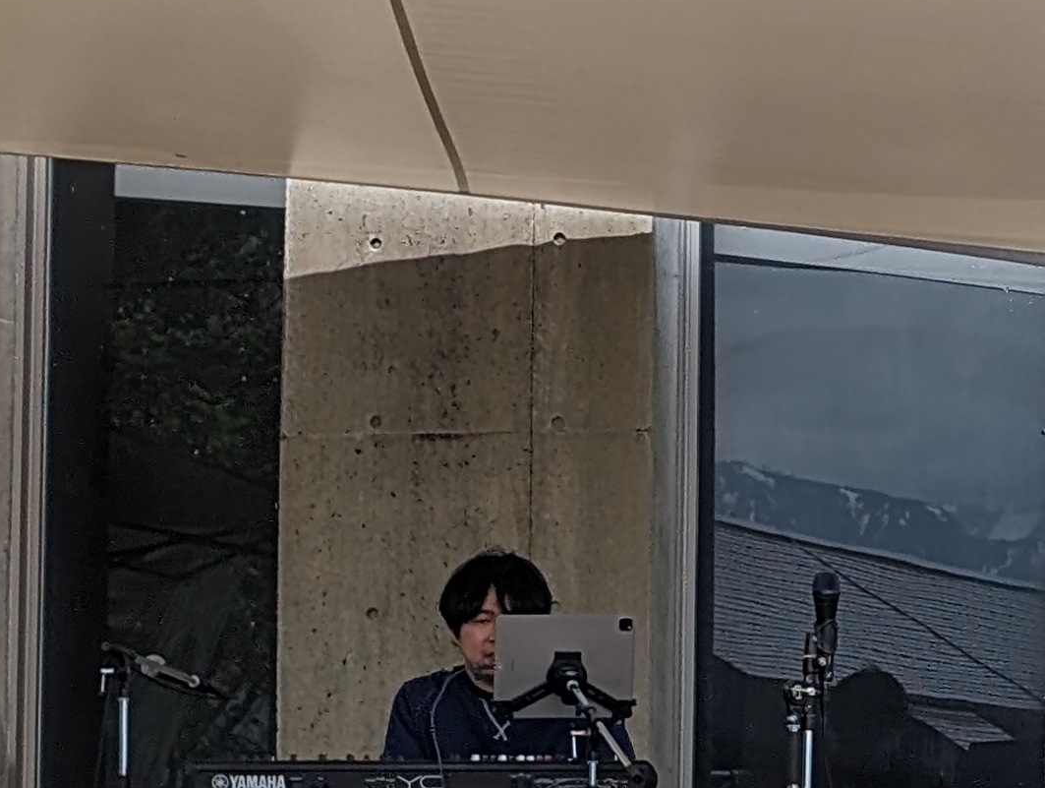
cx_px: 1698
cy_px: 537
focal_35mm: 188
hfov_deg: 10.1
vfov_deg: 7.9
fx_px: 5685
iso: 17
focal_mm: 6.9
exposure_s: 1/1335
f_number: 1.68
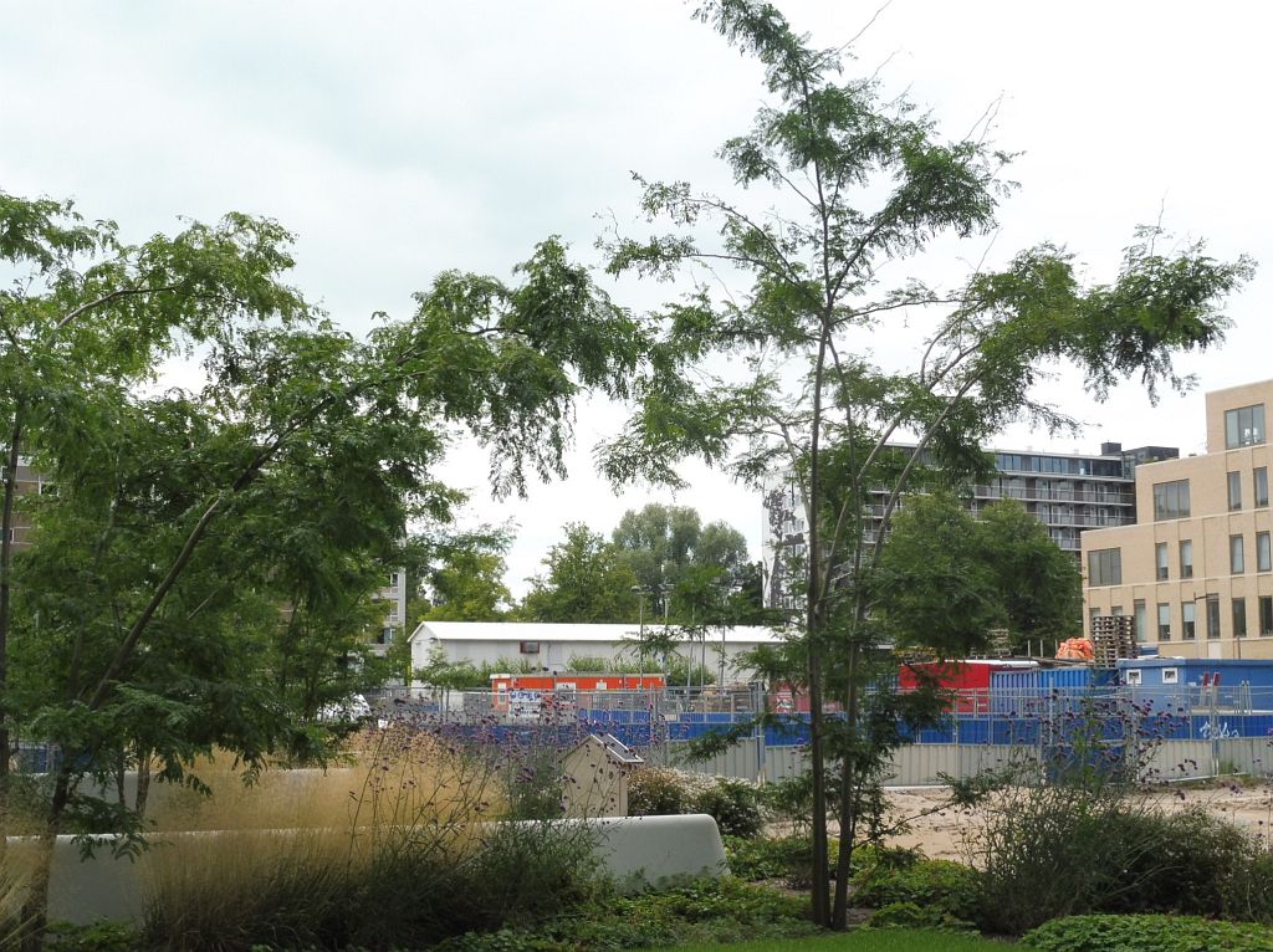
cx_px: 636
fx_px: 1874
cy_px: 476
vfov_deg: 28.5
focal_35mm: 51
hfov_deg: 37.5
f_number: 5
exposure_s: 1/500
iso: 100
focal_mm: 9
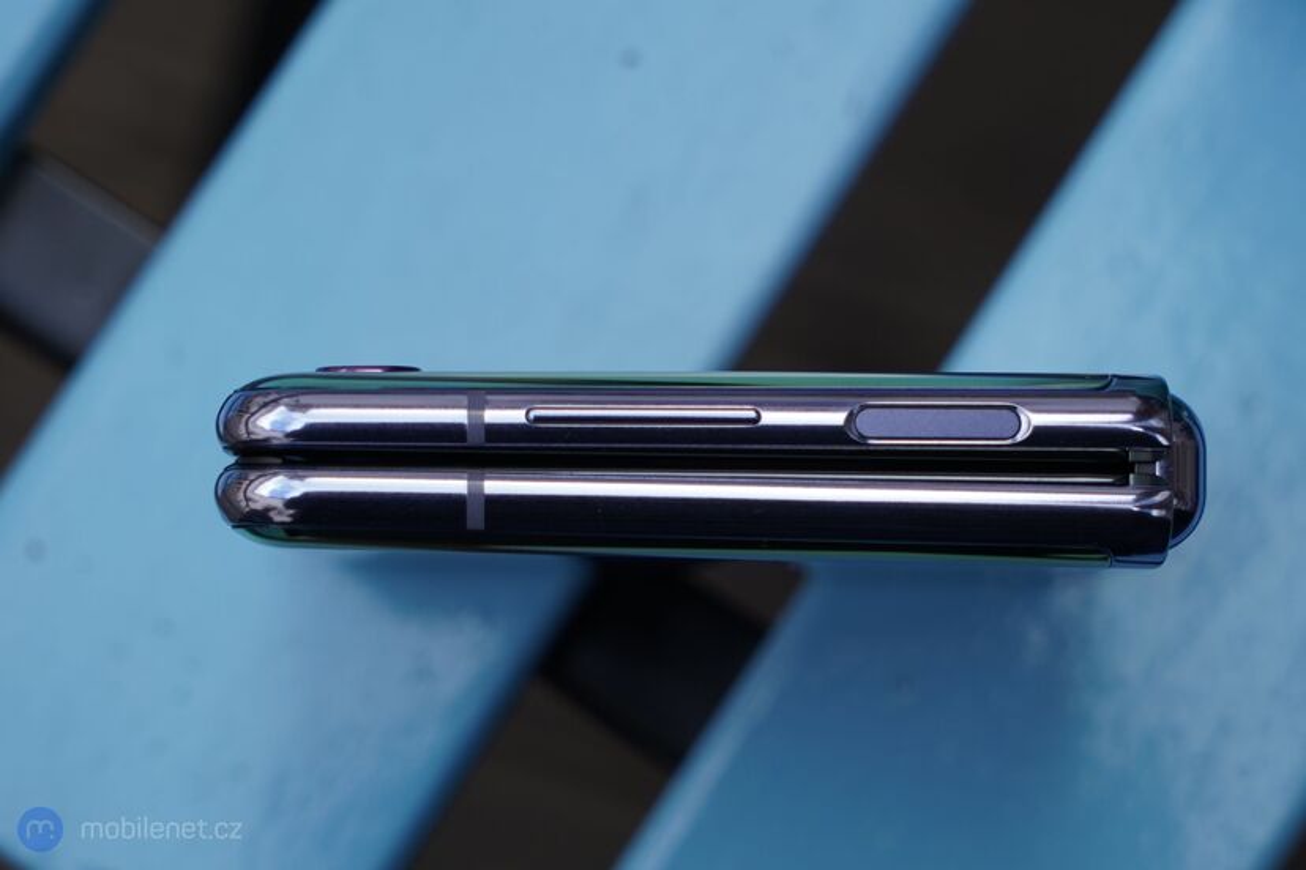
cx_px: 653
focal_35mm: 70
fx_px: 2539
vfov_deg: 19.5
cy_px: 435
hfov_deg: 28.8
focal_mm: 70
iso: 320
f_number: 6.3
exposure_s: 1/200
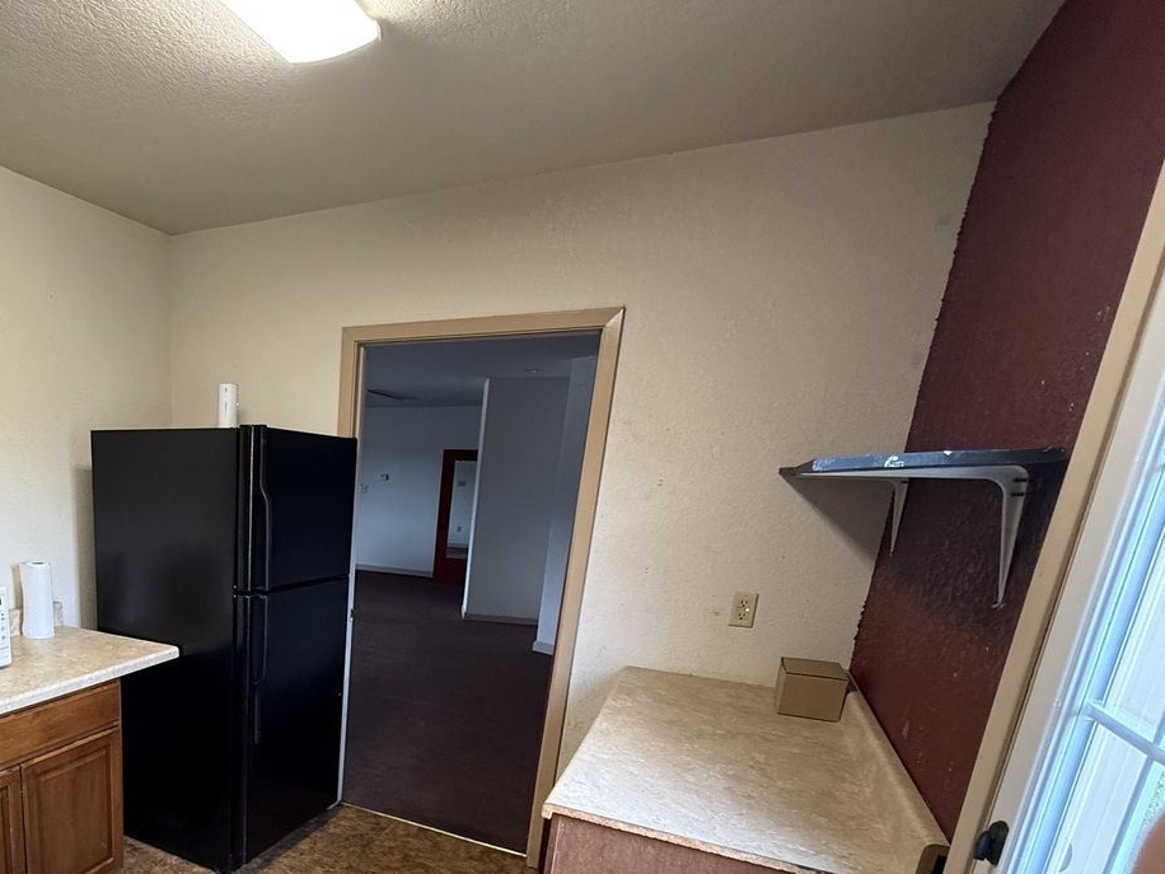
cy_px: 682
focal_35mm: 22
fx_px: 740
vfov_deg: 57.2
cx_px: 261
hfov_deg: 70.1
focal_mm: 2.22
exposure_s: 1/120
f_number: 2.2
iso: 320
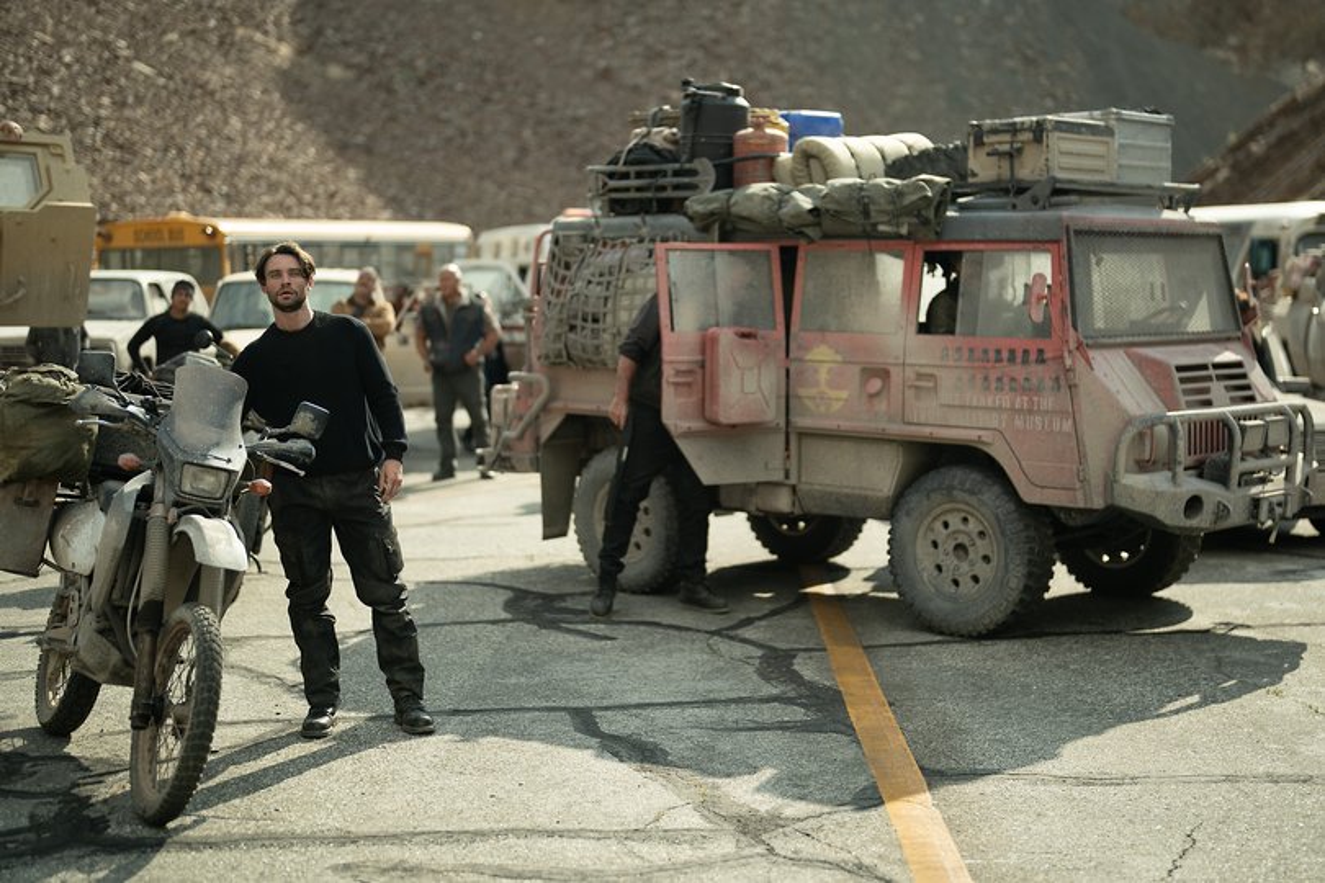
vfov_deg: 27.0
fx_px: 1840
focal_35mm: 50
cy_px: 442
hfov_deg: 39.6
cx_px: 662
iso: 100
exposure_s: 1/5000
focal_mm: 50
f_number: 1.2
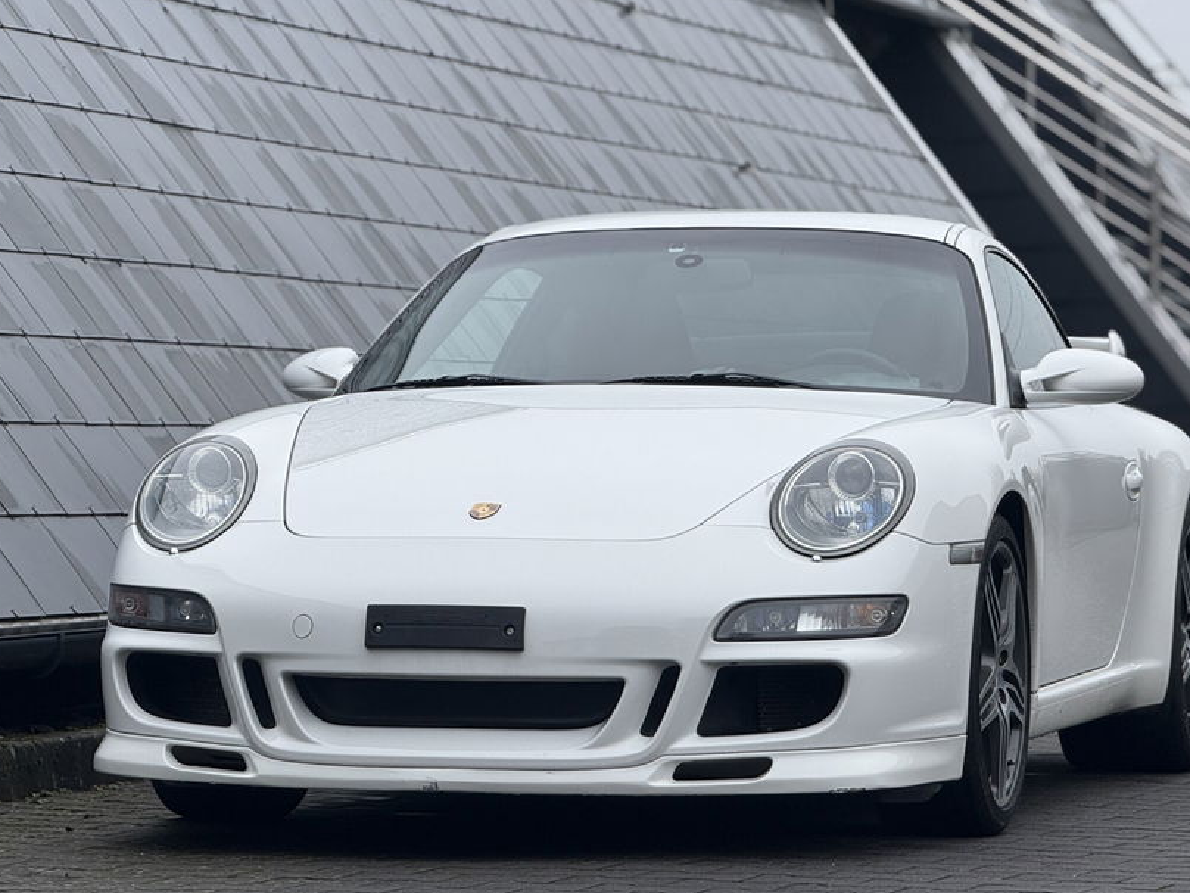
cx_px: 567
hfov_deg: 13.0
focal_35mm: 152
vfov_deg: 9.8
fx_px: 5225
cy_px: 432
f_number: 2.8
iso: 50
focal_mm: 15.66
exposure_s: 1/367
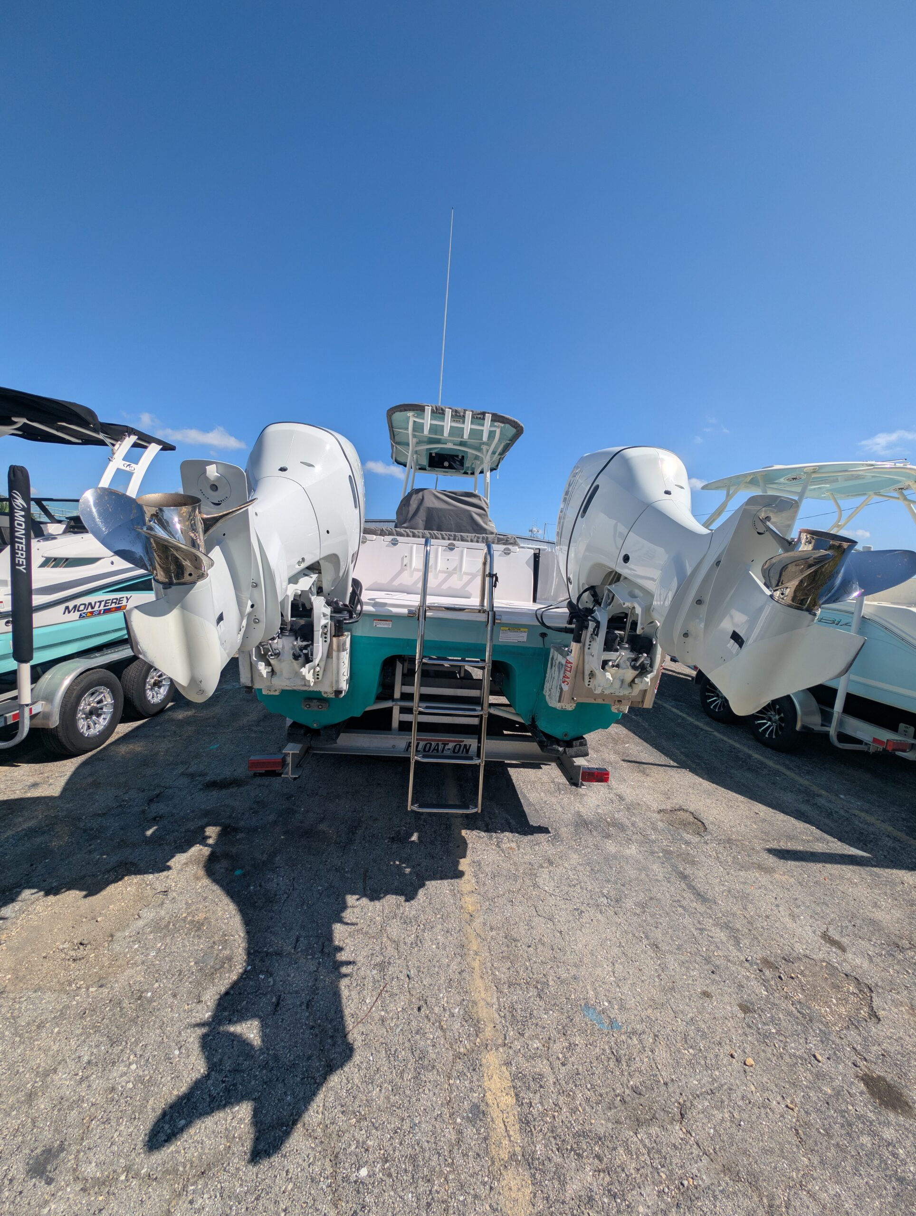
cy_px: 608
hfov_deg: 94.6
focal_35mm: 12
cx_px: 458
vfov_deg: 110.5
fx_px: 422
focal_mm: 2.23
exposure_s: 1/3846
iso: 41
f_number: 1.95
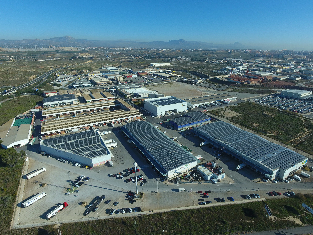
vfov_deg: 66.0
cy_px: 118
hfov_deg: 81.7
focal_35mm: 20
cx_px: 156
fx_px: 181
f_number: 2.8
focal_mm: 3.61
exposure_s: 1/1239
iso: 100
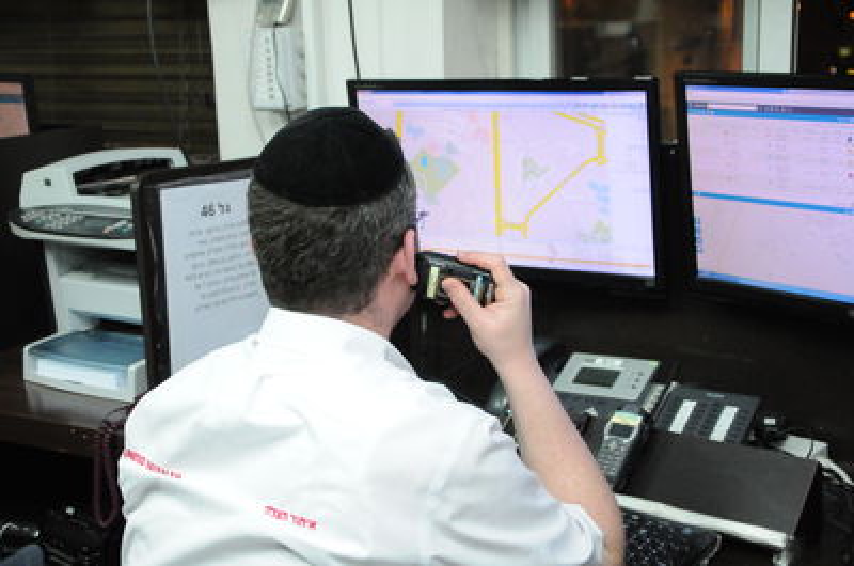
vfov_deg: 25.6
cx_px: 427
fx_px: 1243
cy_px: 283
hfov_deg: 37.9
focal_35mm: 52
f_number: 4.5
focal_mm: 35
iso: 3200
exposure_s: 1/160
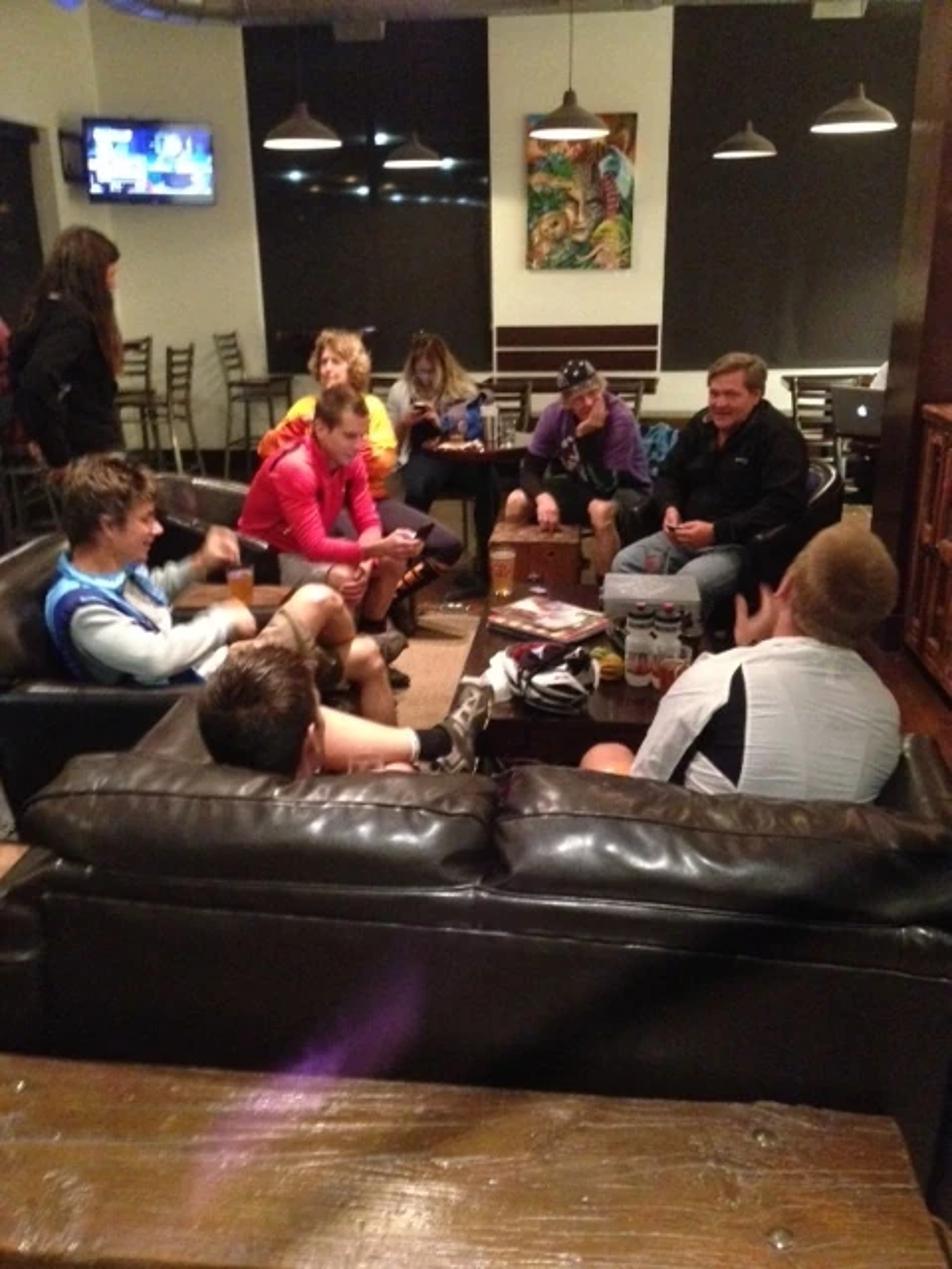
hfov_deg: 42.9
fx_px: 1210
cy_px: 634
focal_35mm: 33
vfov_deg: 55.4
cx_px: 476
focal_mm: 4.12
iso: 800
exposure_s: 1/15
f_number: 2.4
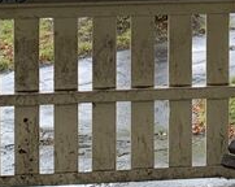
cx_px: 249
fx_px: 1041
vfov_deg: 9.9
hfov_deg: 12.7
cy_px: -117
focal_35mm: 150
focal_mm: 4.25
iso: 160
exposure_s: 1/60
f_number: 1.8
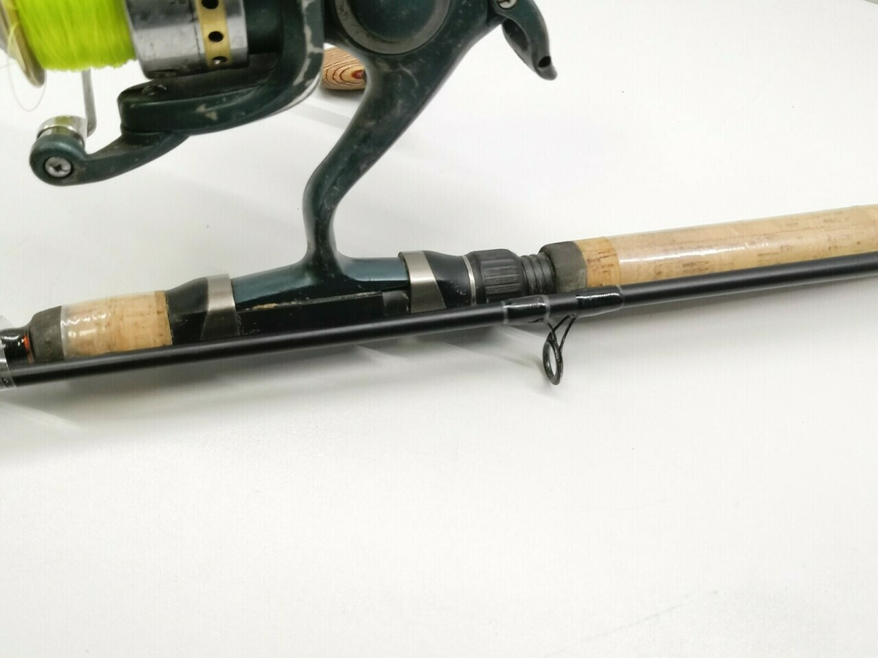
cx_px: 439
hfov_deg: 54.0
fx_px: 862
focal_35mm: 34
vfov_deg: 41.8
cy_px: 329
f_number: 1.8
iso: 80
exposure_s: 1/50
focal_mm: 3.95
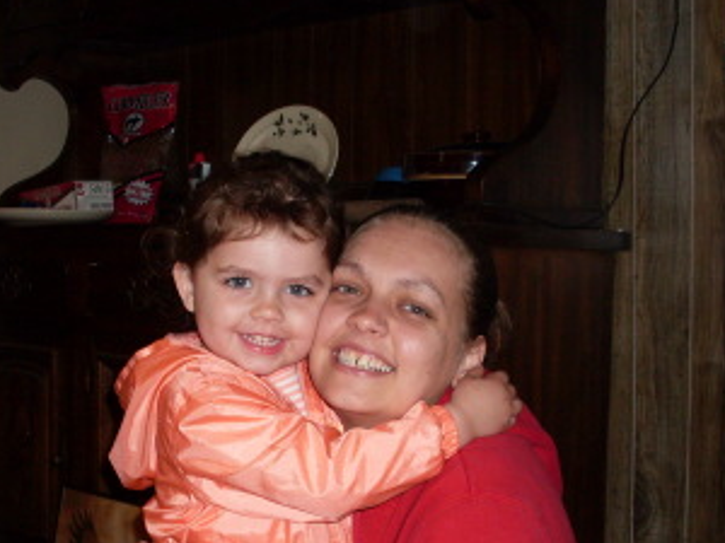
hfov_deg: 33.8
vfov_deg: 25.5
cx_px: 331
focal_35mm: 57
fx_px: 1194
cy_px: 375
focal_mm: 6.3
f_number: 2.8
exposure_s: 1/45
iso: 100
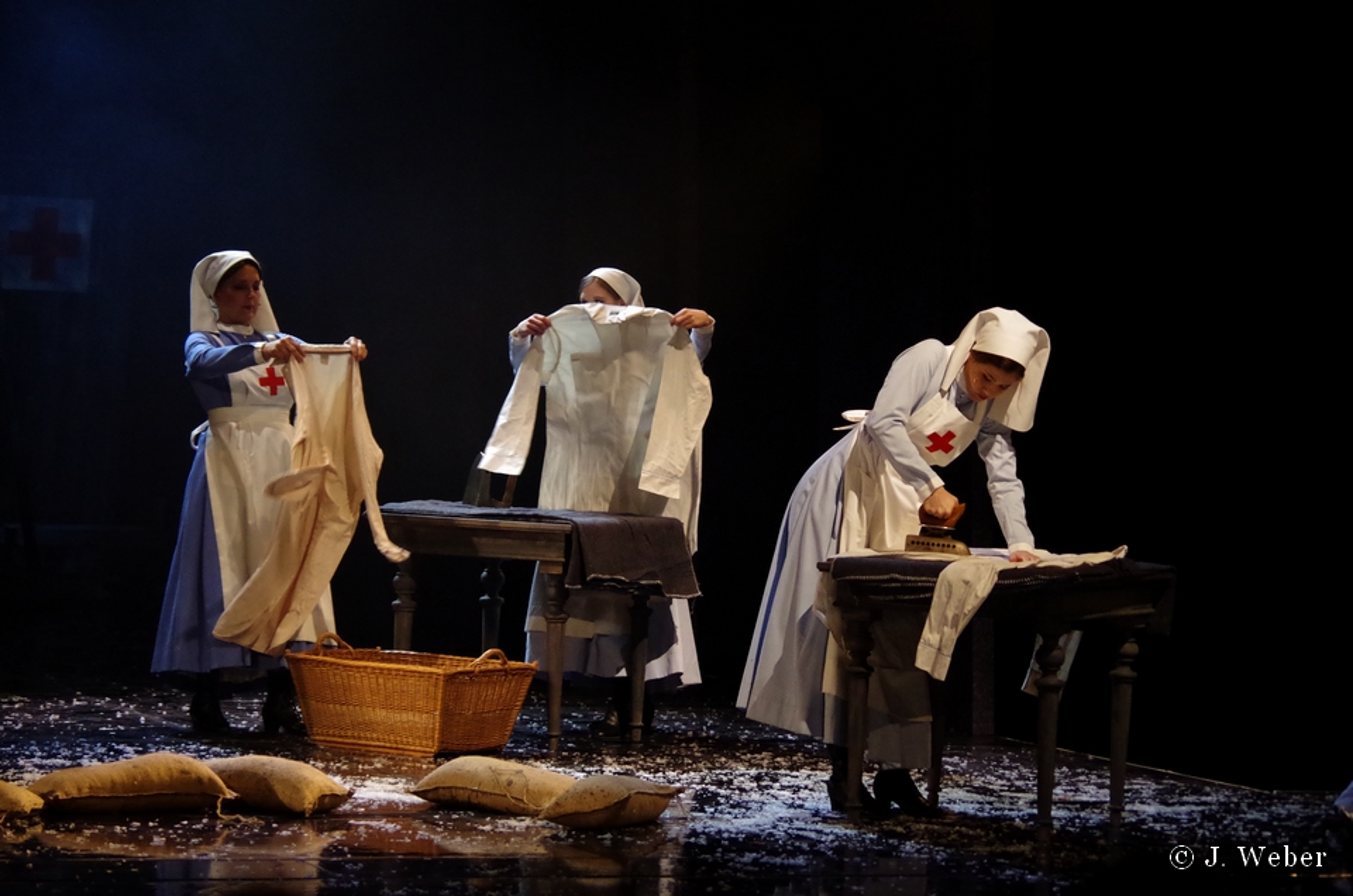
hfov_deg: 17.1
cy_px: 448
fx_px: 4501
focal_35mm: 120
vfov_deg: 11.4
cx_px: 676
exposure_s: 1/125
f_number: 4.5
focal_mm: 80
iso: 3200
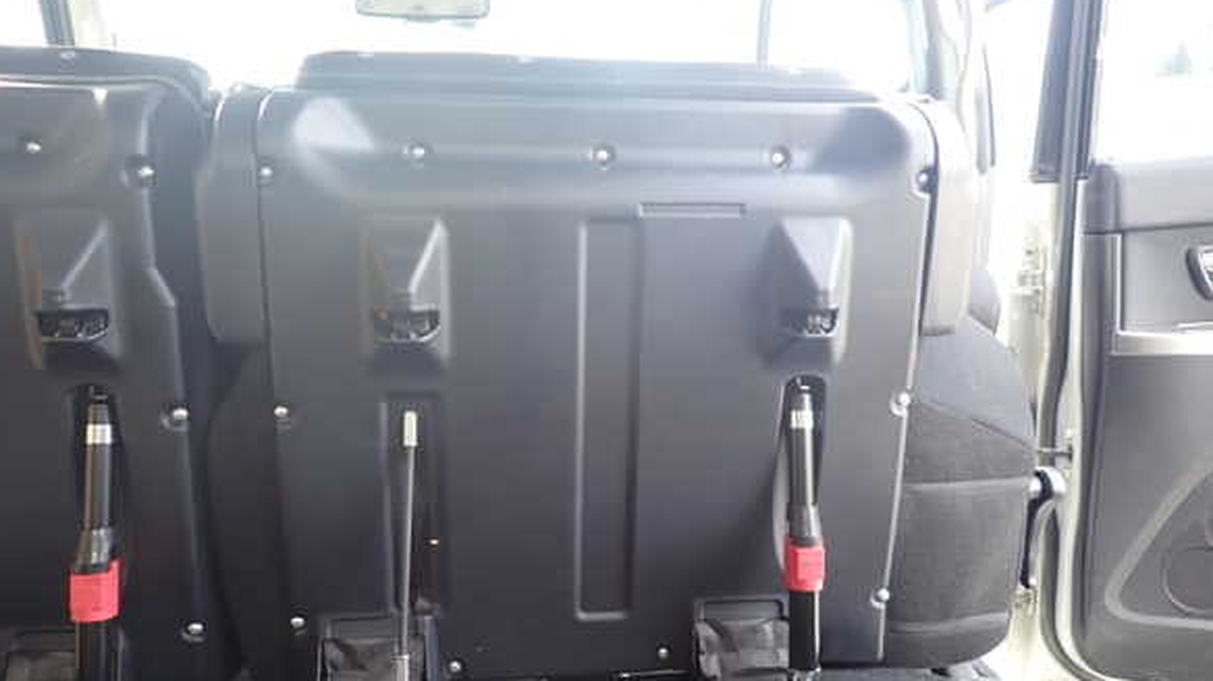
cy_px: 372
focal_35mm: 28
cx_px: 598
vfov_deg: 41.4
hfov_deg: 67.9
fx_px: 900
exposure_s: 1/60
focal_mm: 4.5
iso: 160
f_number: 2
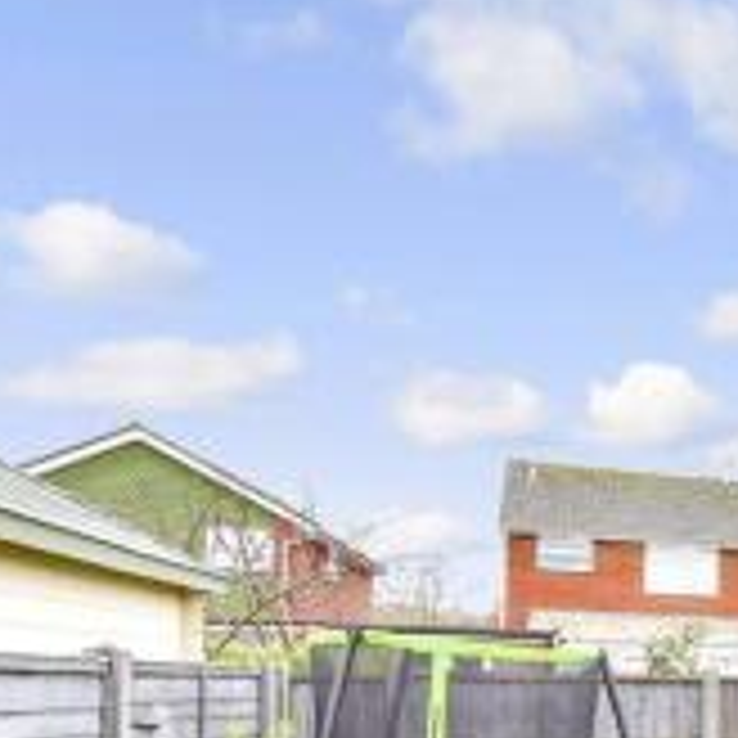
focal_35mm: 37
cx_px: 972
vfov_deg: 41.1
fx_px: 892
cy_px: 677
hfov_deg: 32.8
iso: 400
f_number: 7.1
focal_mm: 10
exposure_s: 1/25
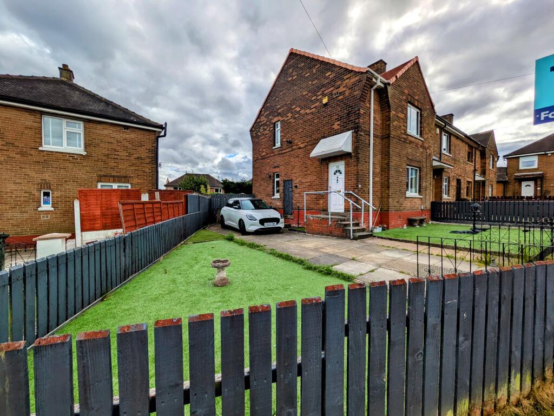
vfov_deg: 85.7
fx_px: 224
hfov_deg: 102.0
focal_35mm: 14
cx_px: 277
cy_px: 208
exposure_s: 1/2915
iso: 51
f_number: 2.2
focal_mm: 1.83
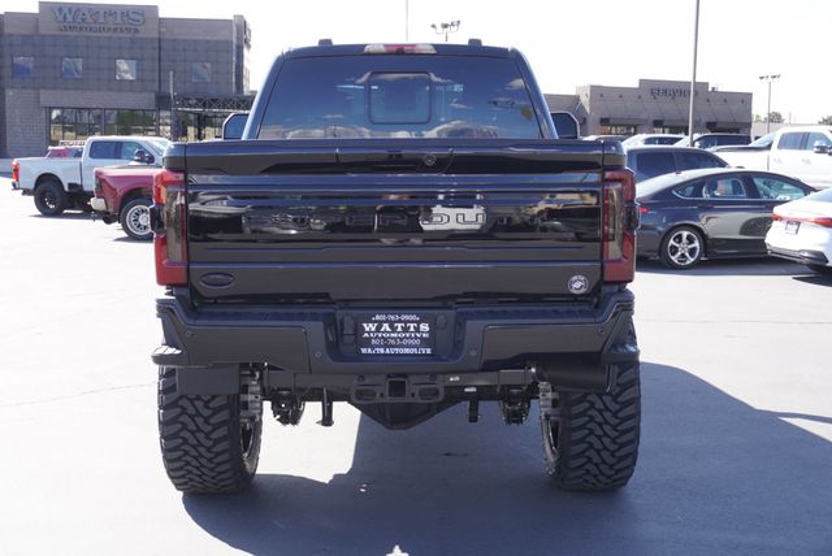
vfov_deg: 28.1
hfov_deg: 41.1
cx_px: 416
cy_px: 278
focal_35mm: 48
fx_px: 1110
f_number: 6.3
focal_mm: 32
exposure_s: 1/100
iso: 100
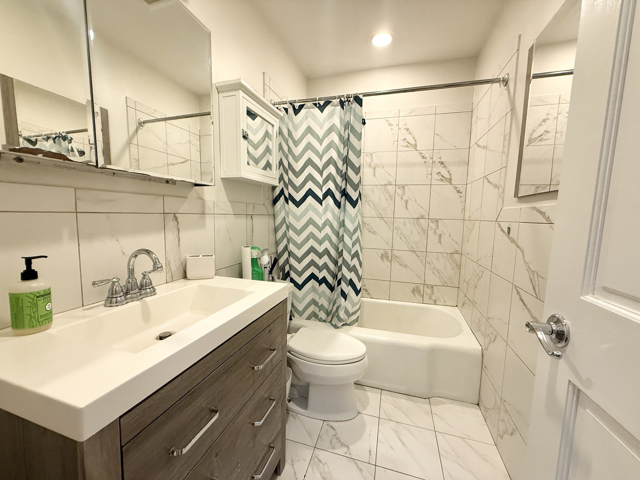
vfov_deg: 85.7
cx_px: 320
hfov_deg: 102.1
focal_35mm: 14
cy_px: 240
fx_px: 259
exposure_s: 1/60
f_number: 2.2
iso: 320
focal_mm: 2.22
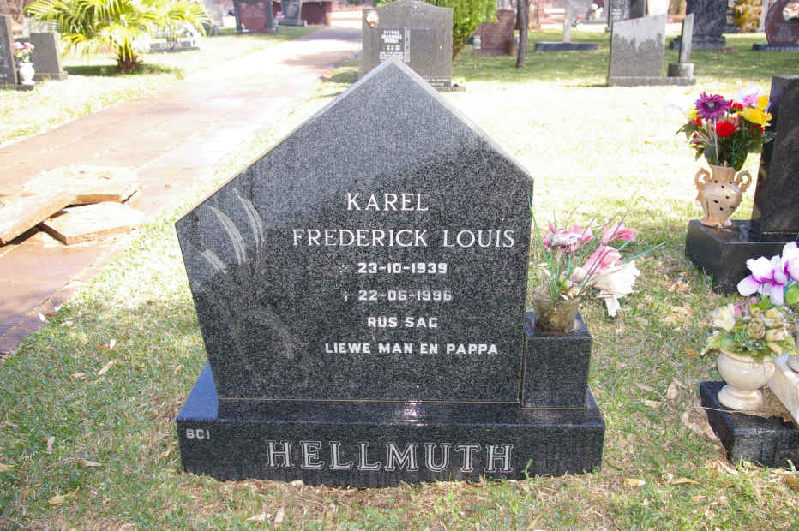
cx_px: 400
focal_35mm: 34
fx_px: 765
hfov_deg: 55.1
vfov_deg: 38.3
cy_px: 266
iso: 200
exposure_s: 1/180
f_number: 4.5
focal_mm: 23
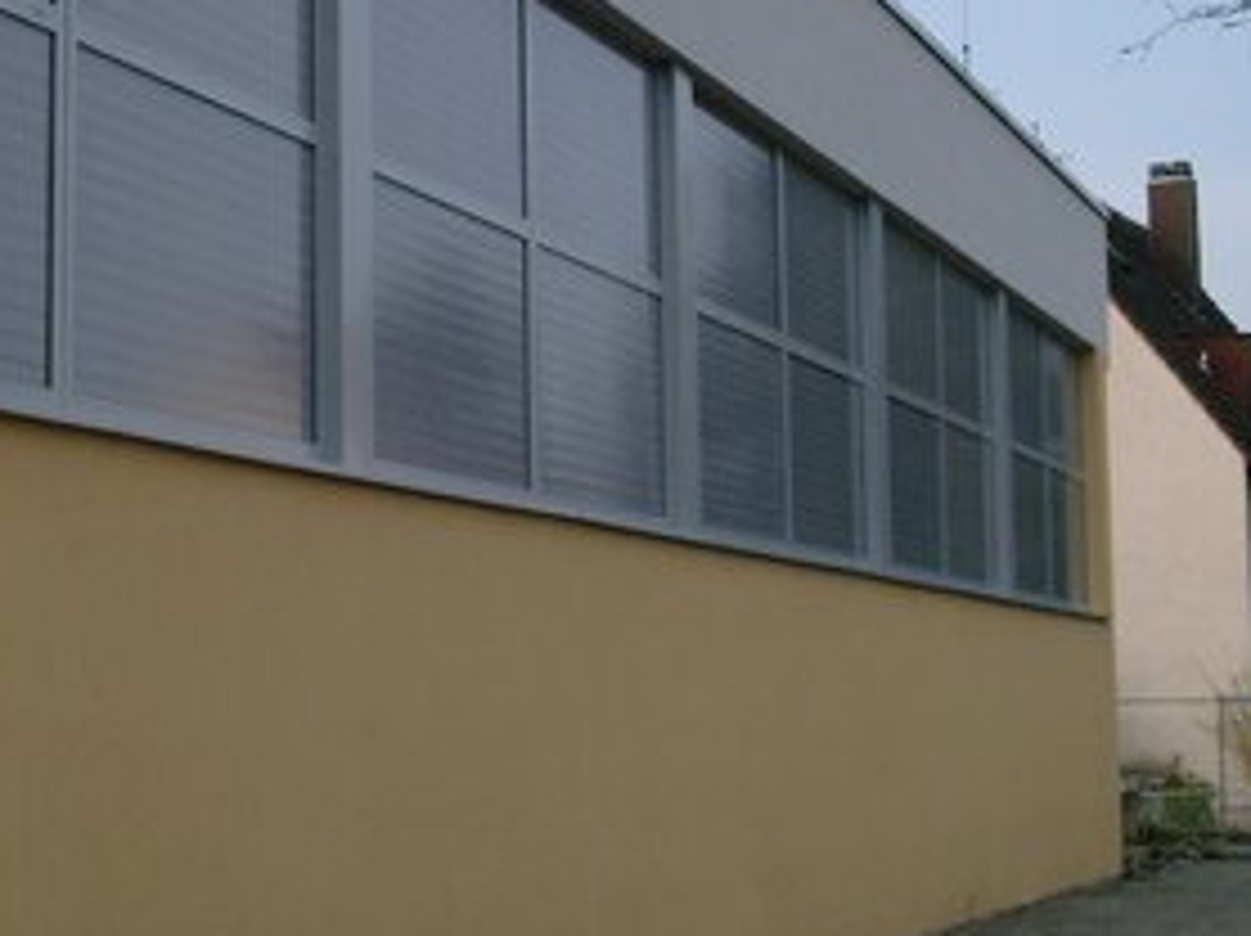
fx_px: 2889
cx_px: 356
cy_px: 328
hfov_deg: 24.2
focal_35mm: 80
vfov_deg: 18.4
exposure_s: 1/500
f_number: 5
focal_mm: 7.6
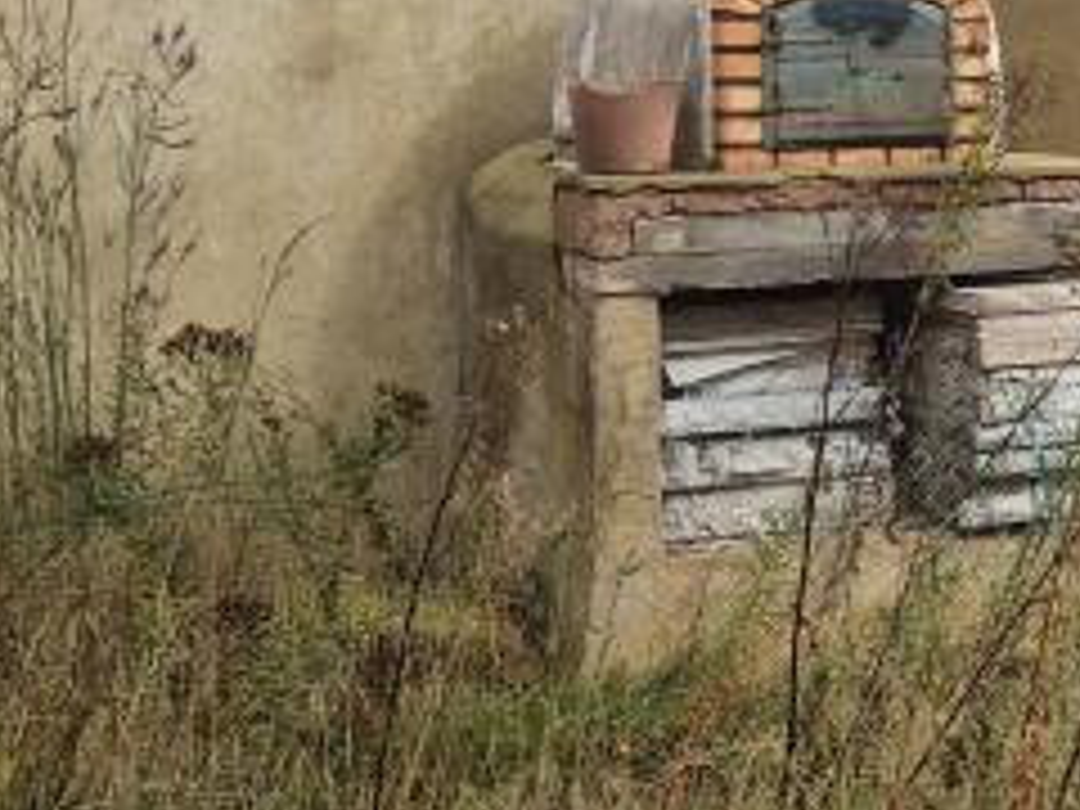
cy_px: 248
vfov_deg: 15.1
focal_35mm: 98
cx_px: 1840
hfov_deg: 17.1
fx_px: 3058
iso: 25
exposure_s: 1/1180
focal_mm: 5.4
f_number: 1.8
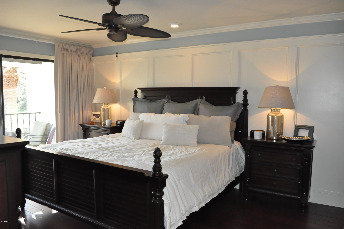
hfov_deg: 67.4
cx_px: 172
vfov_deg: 47.8
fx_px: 258
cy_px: 114
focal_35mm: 27
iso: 3200
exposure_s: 1/200
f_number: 5.6
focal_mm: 18
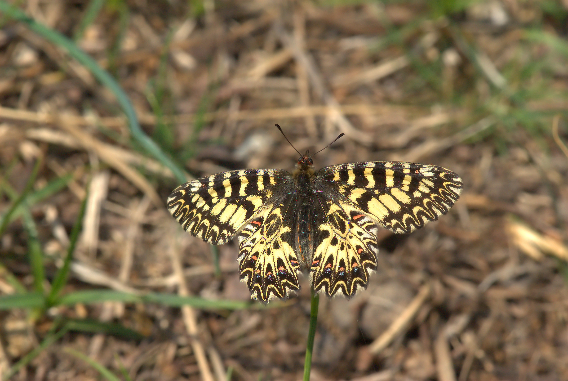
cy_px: 190
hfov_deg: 13.0
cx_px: 284
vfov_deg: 8.7
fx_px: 2489
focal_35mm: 158
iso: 640
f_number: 14
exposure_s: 1/500
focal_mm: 105
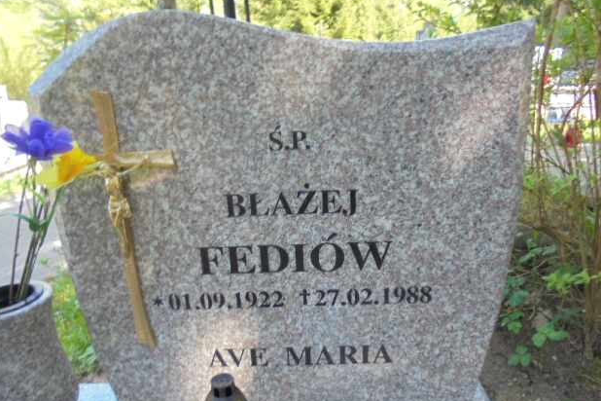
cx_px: 305
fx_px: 467
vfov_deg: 46.3
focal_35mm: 28
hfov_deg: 65.5
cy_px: 227
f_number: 3.5
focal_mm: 4.6
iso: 100
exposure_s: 1/60
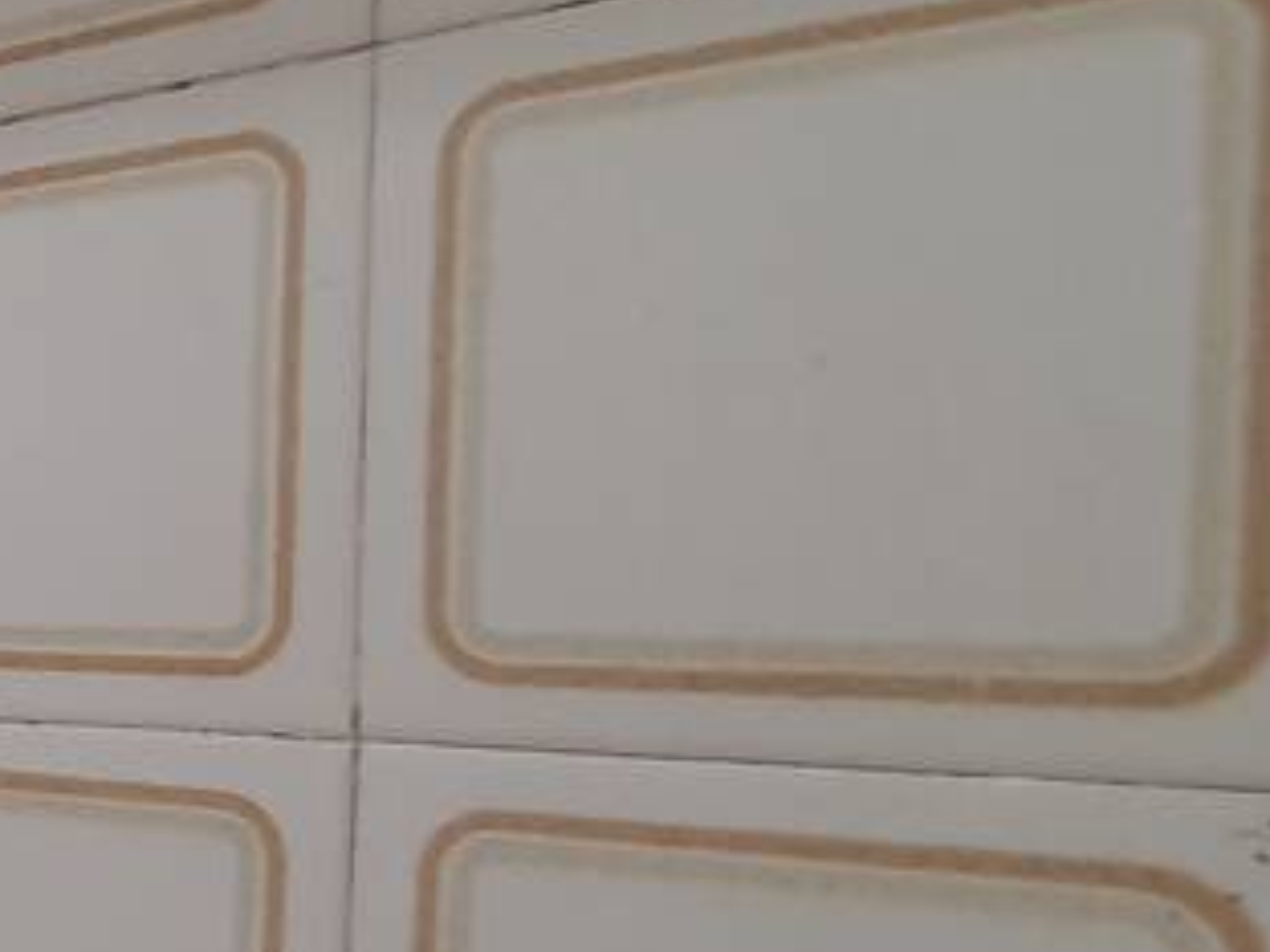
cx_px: -1518
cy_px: 606
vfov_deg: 24.3
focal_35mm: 60
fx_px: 2201
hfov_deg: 17.1
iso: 100
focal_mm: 1.8
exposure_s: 1/60
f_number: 2.2
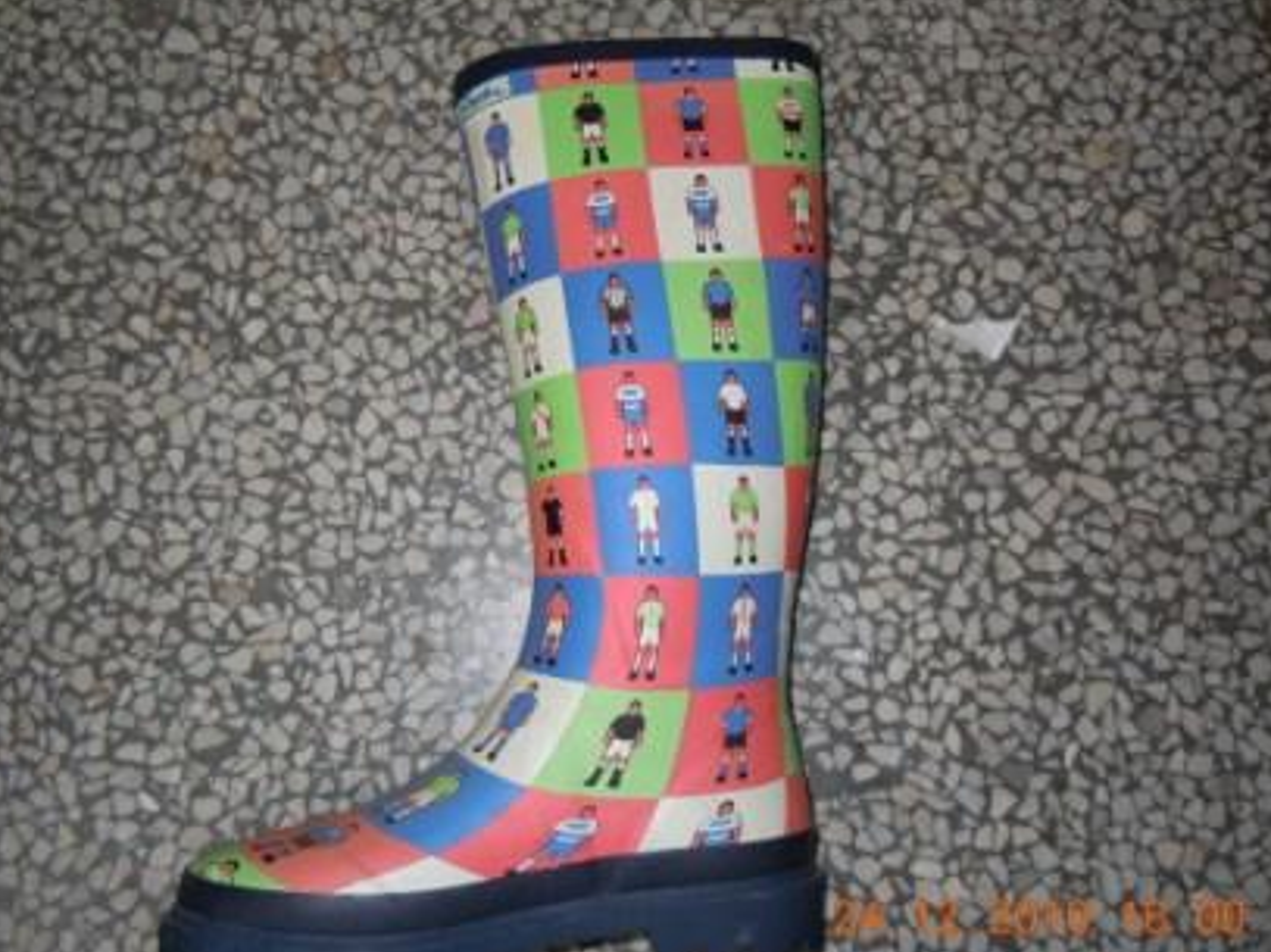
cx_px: 609
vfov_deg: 42.9
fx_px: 1211
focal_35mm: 33
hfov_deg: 55.3
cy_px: 503
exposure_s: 1/30
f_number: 3.5
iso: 200
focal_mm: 5.4
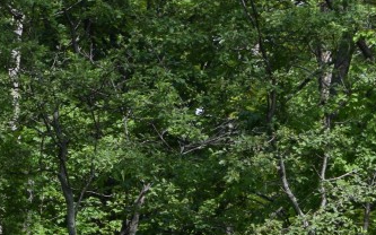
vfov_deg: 3.8
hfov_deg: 6.1
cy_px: 341
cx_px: -24
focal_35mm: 341
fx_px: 3494
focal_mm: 55
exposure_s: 1/250
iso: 250
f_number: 8
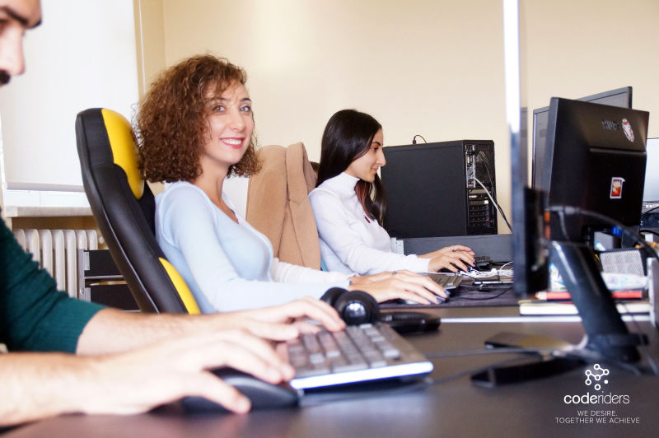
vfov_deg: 22.6
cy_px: 219
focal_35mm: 60
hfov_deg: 33.4
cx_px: 330
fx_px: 1097
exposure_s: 1/200
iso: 1600
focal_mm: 40
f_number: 4.5
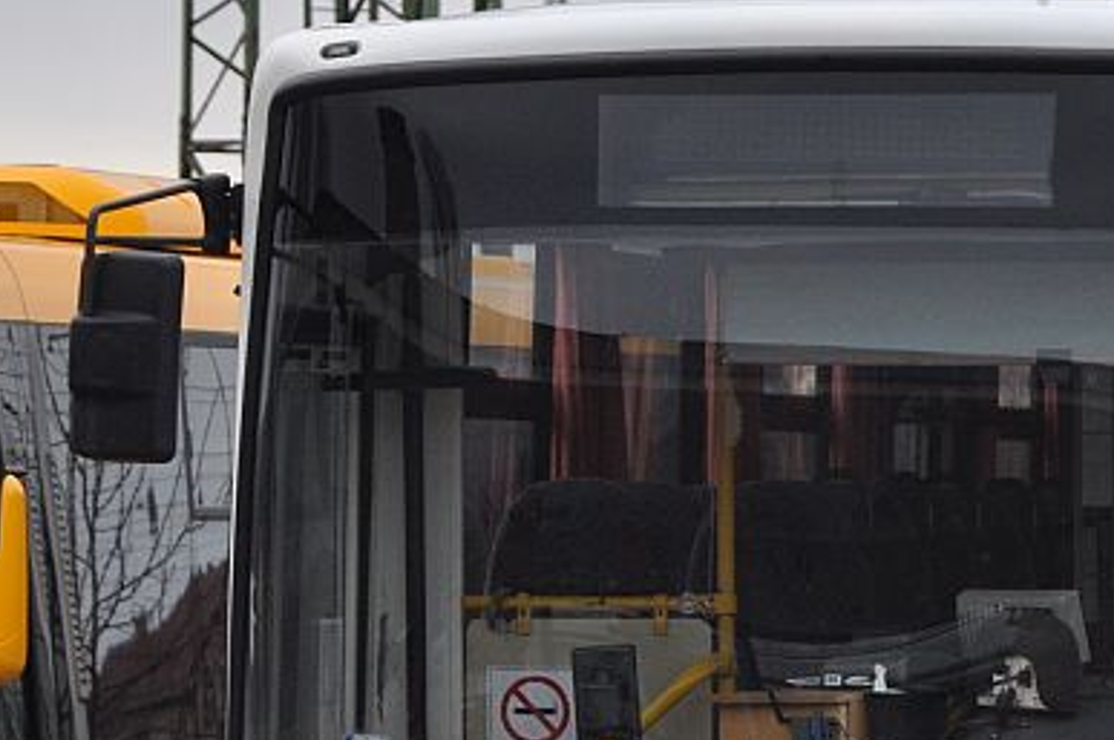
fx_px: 11559
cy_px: 723
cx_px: 1105
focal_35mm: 374
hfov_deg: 5.5
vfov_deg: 3.7
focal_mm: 90
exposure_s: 1/1000
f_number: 5.6
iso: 560
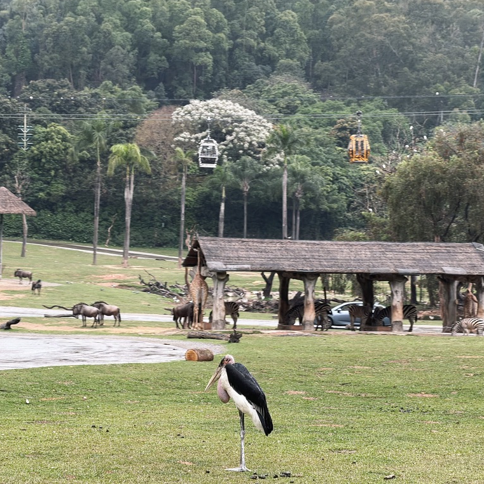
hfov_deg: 14.7
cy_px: 243
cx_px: 252
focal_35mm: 119
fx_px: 1882
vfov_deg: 14.7
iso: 100
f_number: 2.8
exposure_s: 1/121
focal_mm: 16.89
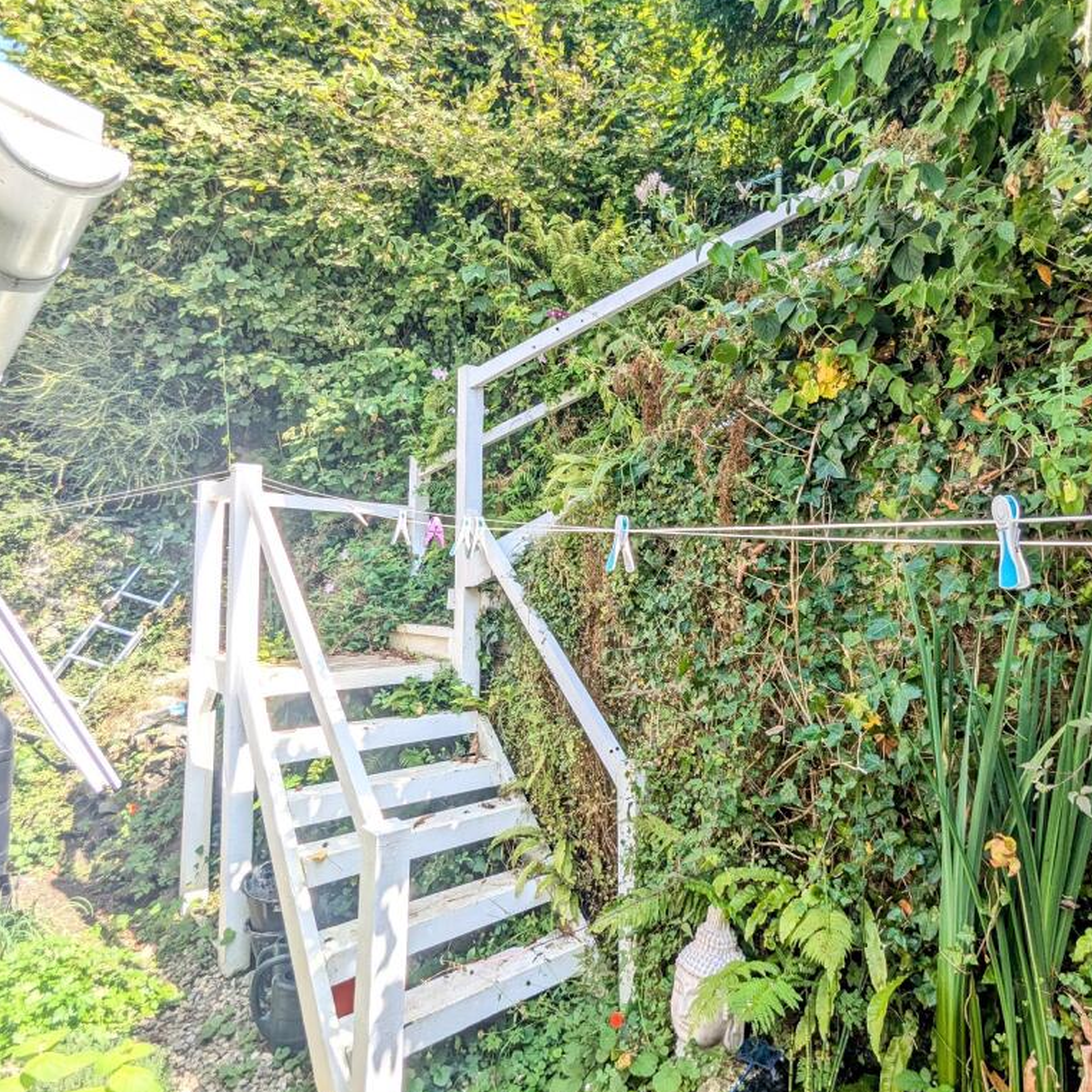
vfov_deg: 77.7
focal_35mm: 19
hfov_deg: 76.7
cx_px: 661
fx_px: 678
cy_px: 543
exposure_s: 1/297
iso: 50
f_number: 2.2
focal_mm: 2.35
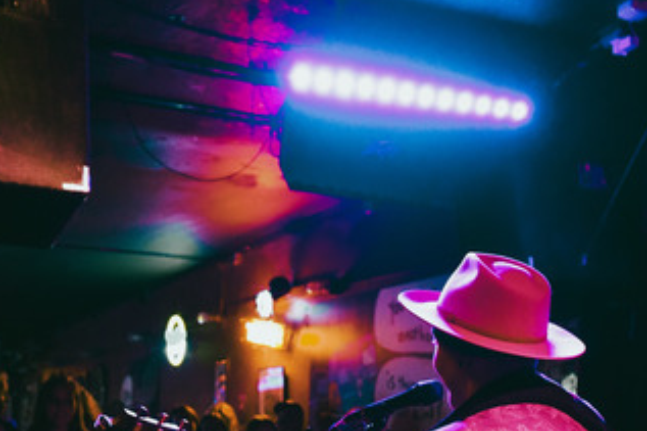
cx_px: 263
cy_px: 453
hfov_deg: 37.4
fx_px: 952
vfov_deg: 24.1
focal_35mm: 53
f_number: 3.5
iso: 12800
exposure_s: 1/60
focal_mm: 28
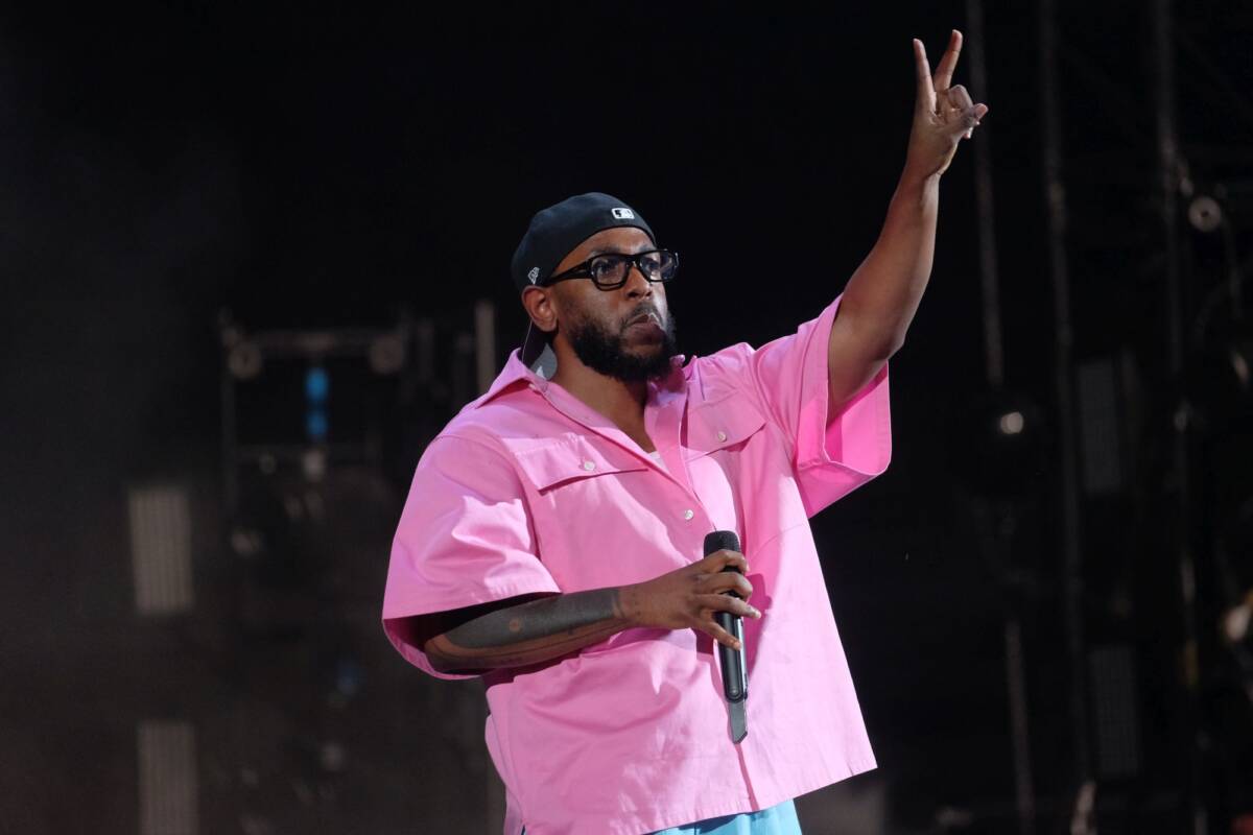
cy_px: 418
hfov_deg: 9.8
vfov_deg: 6.5
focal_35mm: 210
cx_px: 626
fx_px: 7309
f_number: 3.2
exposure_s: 1/200
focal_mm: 140
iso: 2500
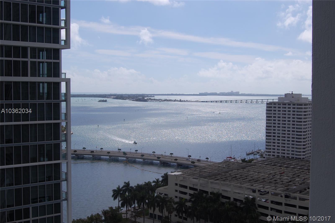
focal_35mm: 46
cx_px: 168
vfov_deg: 28.9
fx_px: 432
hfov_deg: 42.4
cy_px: 112
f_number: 11
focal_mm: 31
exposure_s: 1/500
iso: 200
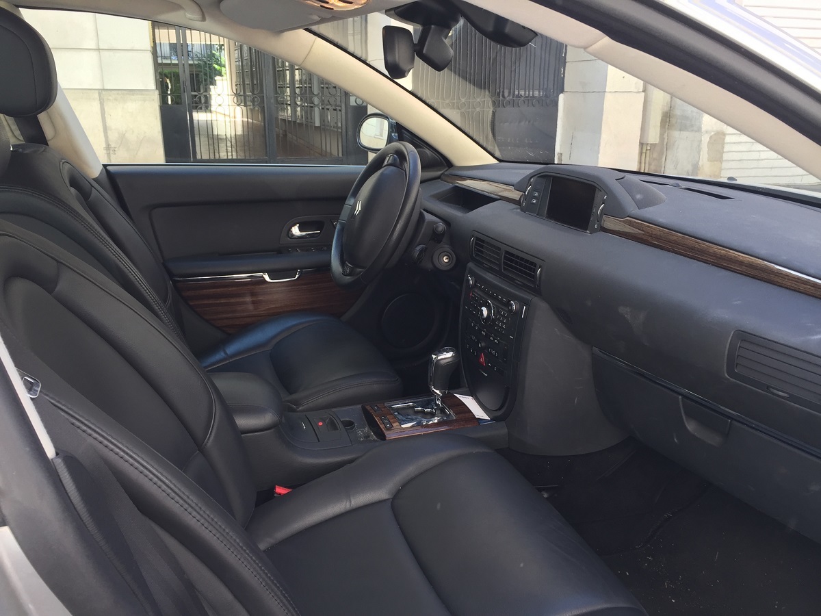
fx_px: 688
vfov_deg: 48.2
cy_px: 308
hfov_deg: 61.7
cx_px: 410
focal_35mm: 29
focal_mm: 4.15
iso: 32
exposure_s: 1/100
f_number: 2.2
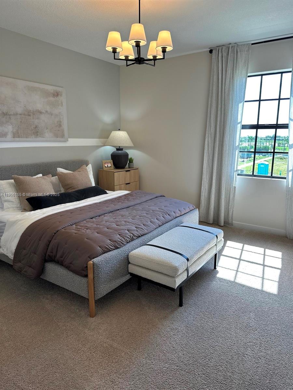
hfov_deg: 56.8
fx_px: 271
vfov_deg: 71.6
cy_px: 195
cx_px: 146
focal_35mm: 24
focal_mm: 6.86
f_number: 1.78
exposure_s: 1/194
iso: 64
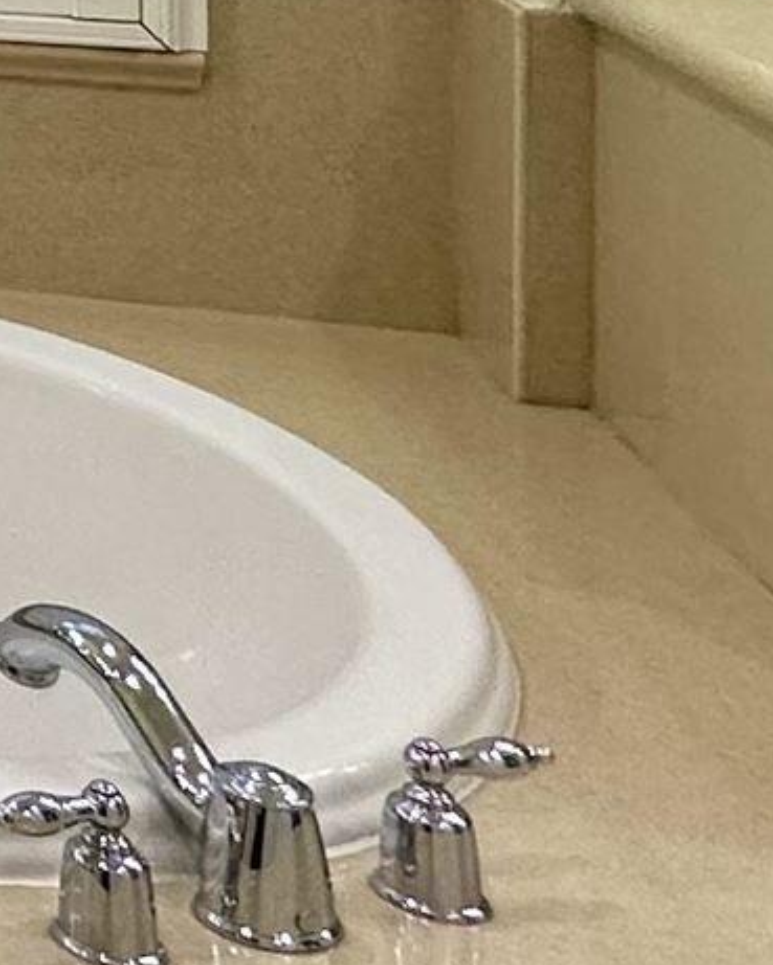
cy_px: -630
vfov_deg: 17.9
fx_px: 2601
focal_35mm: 91
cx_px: -1517
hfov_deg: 11.1
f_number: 2.2
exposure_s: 1/120
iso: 64
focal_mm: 2.22
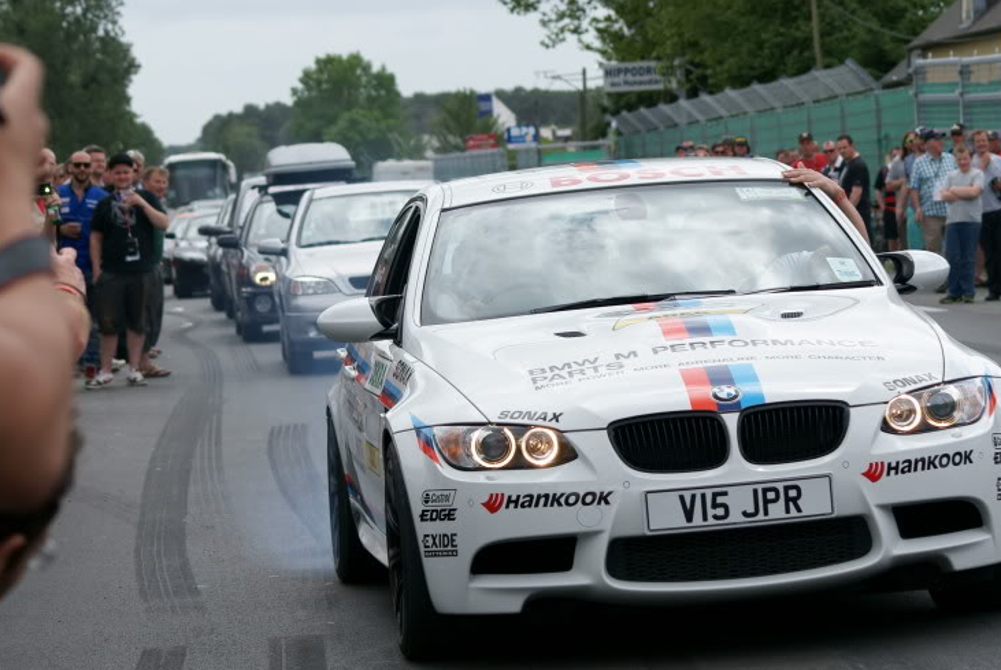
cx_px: 684
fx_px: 4091
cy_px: 413
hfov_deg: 13.9
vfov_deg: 9.4
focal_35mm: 147
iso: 100
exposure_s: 1/500
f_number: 5.6
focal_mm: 70
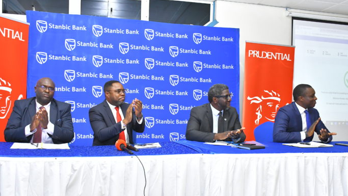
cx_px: 173
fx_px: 295
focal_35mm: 32
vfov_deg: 36.6
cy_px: 110
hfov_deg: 61.0
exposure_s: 1/200
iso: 4000
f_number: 7.1
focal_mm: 20
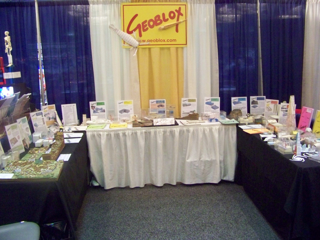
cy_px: 120
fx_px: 333
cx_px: 160
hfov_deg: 51.4
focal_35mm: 36
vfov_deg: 39.7
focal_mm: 5.85
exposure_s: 1/30
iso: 800
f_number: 2.8
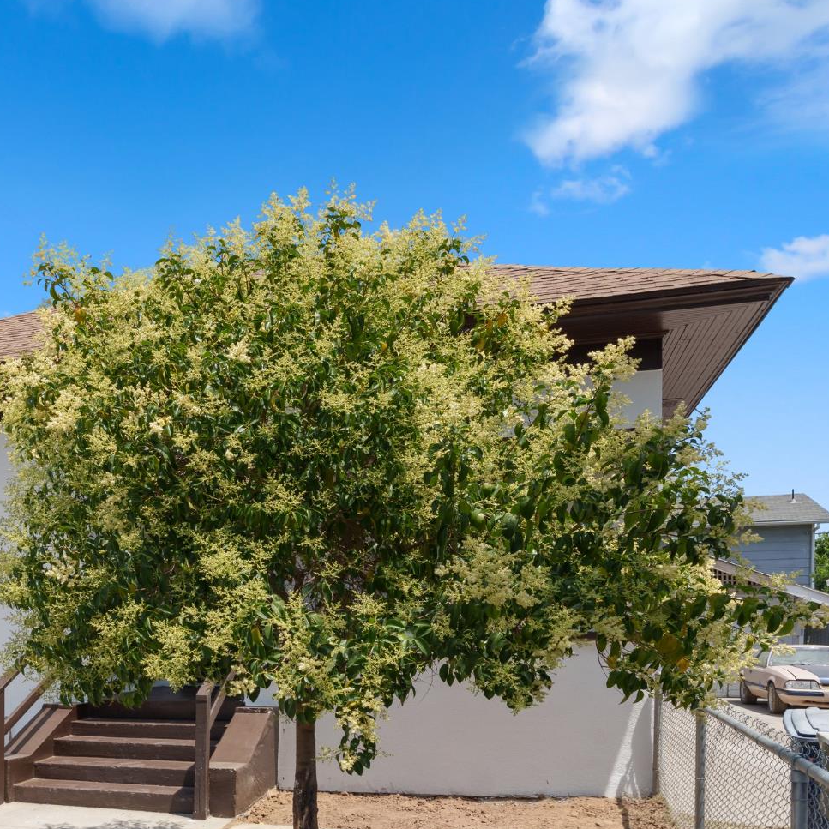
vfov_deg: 54.6
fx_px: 804
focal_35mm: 30
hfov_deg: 52.5
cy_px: 416
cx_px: 222
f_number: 8
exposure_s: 1/250
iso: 100
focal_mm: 15
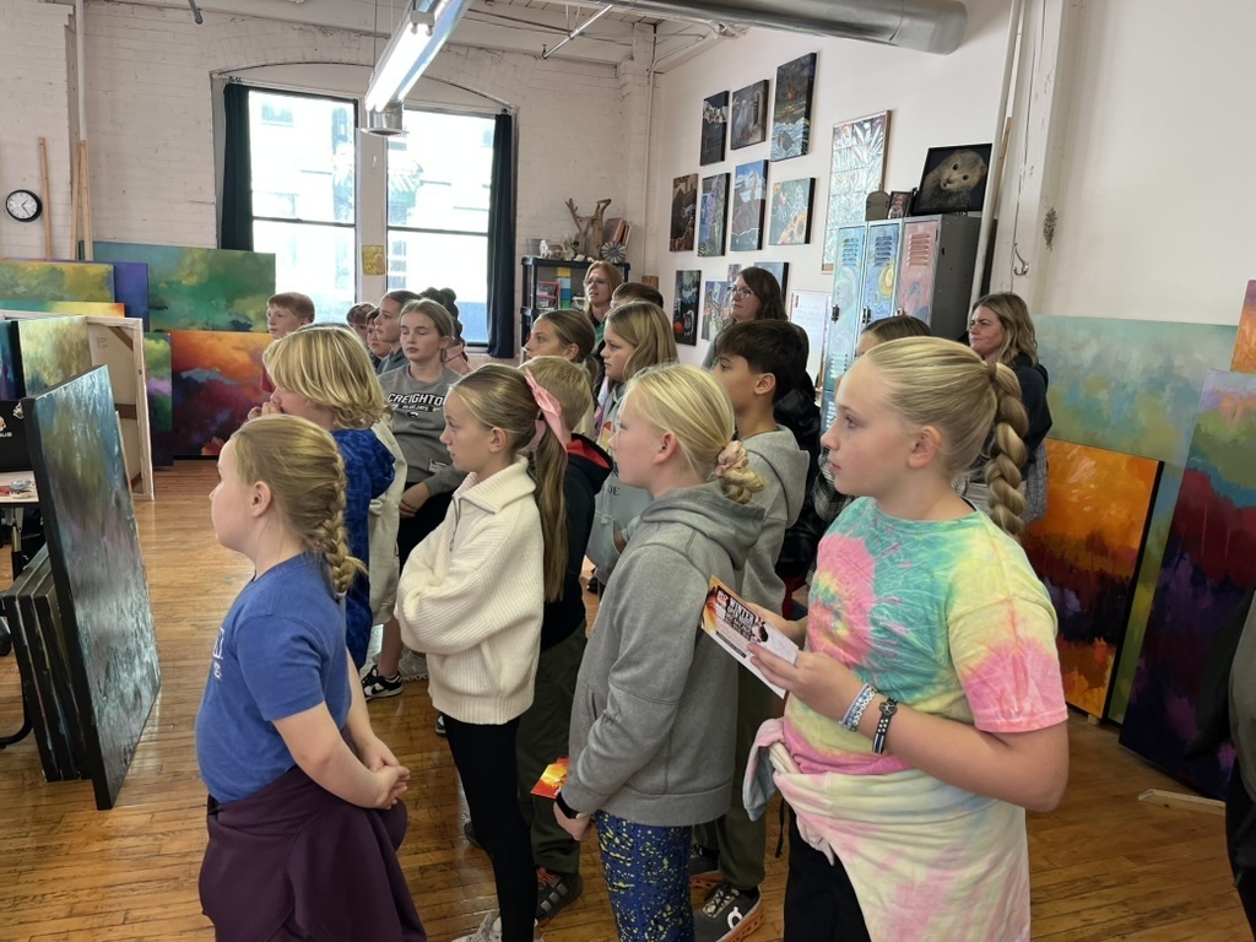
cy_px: 471
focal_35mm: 26
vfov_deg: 53.1
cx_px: 628
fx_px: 943
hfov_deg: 67.3
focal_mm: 5.1
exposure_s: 1/120
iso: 125
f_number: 1.6
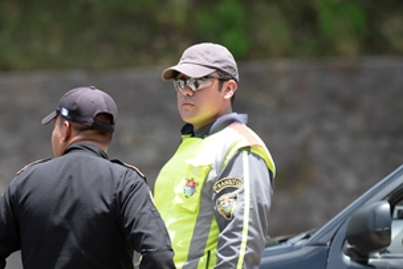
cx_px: 168
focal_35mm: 358
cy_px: 132
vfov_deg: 3.8
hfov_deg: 5.8
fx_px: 4009
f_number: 2.8
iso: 100
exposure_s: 1/640
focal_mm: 170
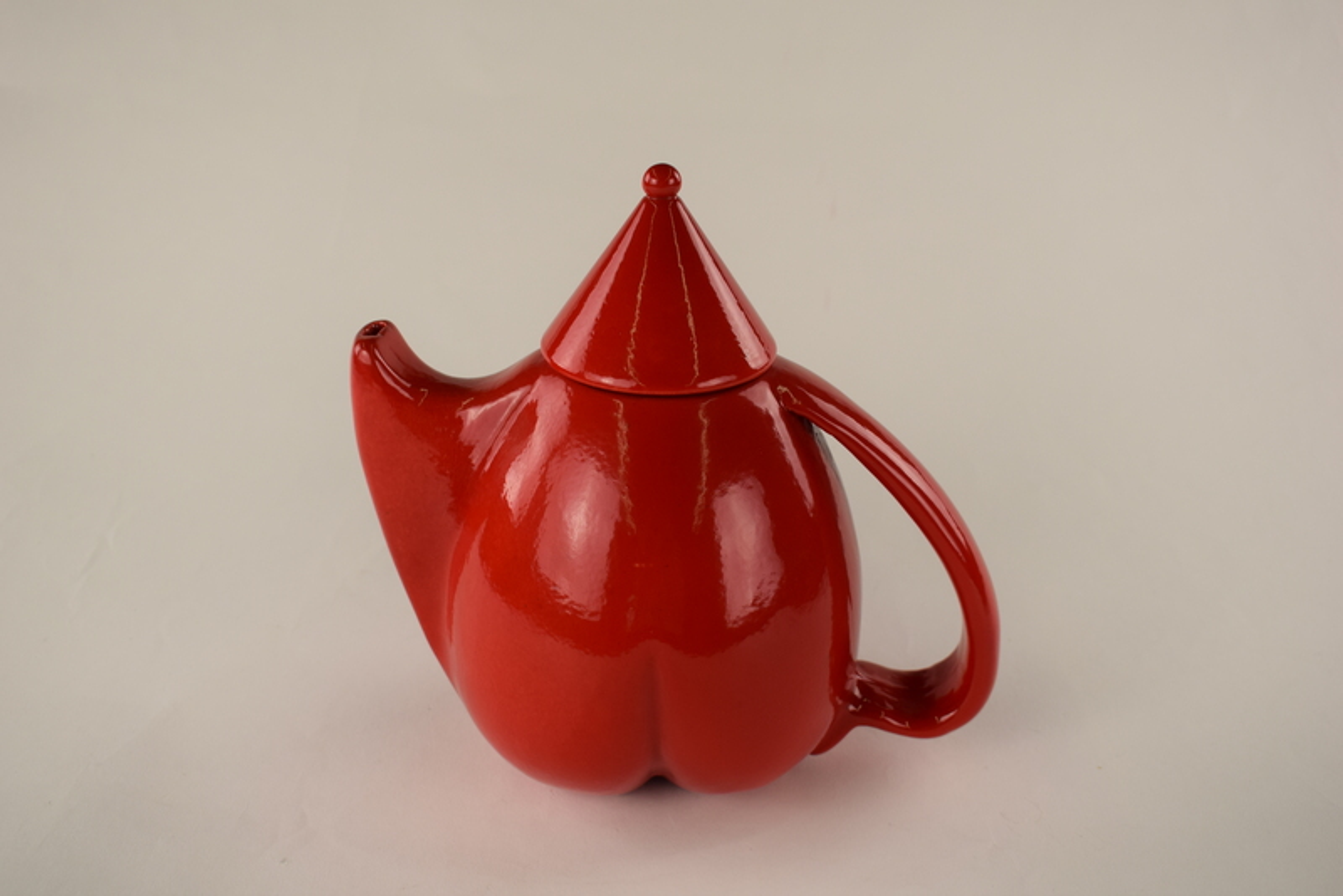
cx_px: 672
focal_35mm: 45
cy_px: 448
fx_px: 1679
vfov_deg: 29.9
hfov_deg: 43.6
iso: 320
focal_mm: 30
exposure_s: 1/125
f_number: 5.6
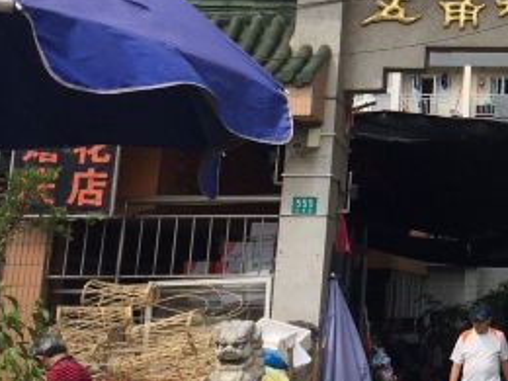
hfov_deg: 22.2
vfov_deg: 18.6
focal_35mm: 78
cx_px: 676
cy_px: 32
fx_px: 1145
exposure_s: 1/1172
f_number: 2.2
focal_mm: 4.15
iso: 32
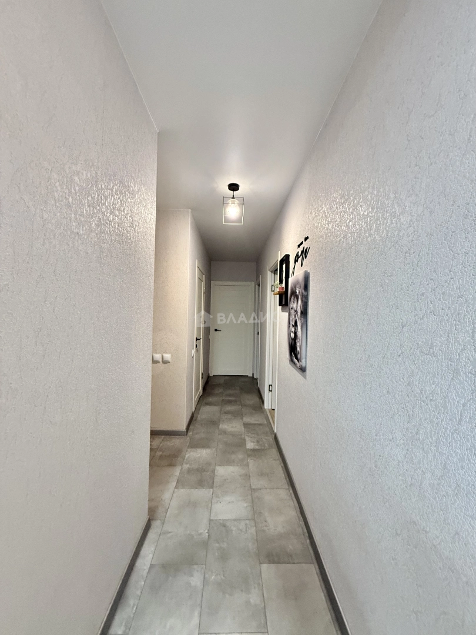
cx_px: 238
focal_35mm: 14
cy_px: 318
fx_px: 257
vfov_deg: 102.1
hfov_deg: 85.7
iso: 400
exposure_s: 1/50
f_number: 2.2
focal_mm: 2.22
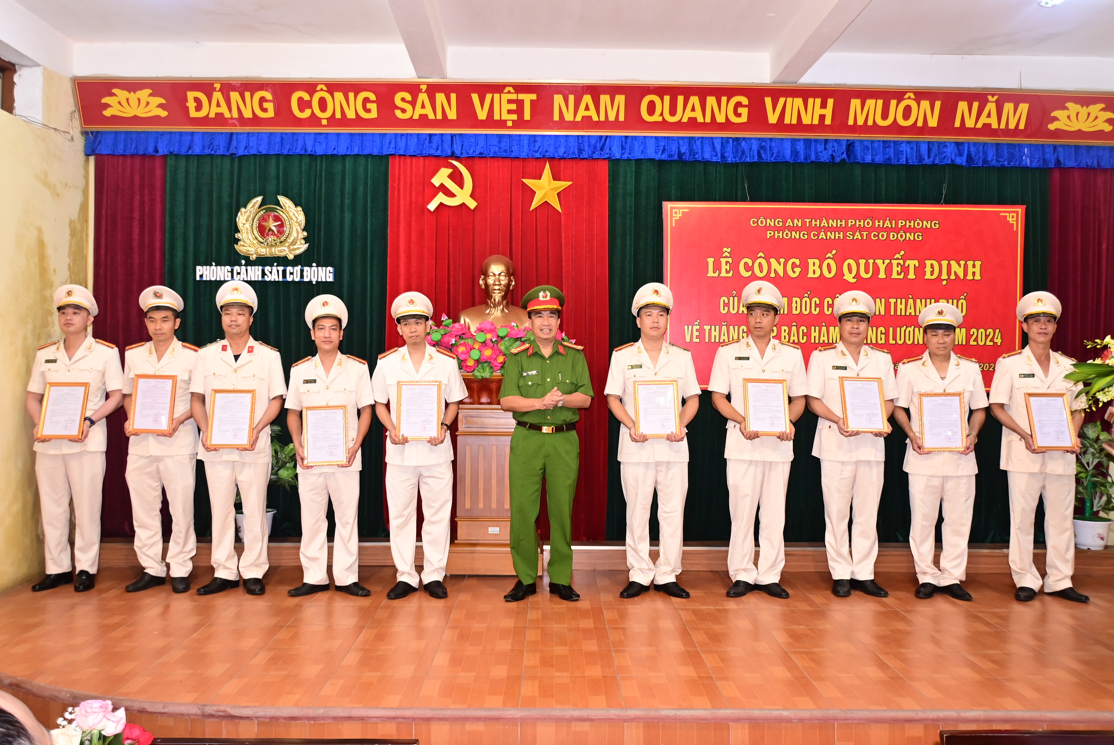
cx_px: 557
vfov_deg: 40.0
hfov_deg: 57.2
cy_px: 372
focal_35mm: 33
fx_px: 1022
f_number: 5
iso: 1250
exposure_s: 1/200
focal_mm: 22
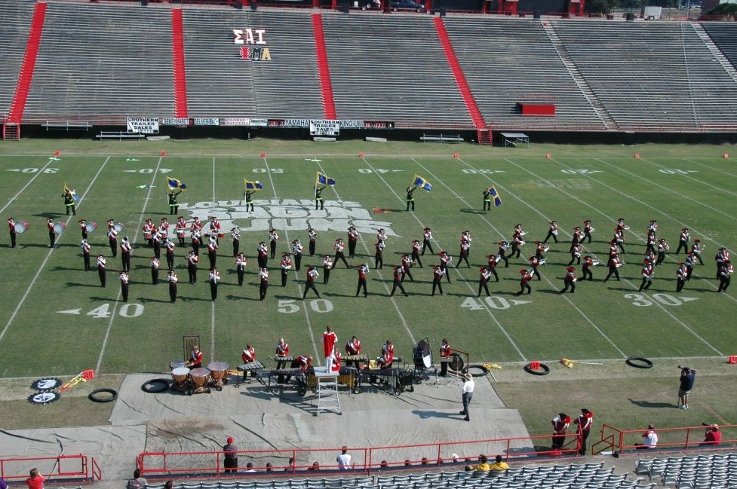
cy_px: 243
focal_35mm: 44
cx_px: 370
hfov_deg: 44.5
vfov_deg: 30.4
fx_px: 900
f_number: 9
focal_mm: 28
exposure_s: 1/320
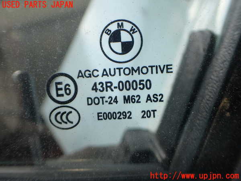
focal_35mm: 30
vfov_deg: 46.8
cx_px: 120
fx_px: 209
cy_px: 90
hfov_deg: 60.0
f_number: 2.3
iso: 125
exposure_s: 1/125
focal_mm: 5.4
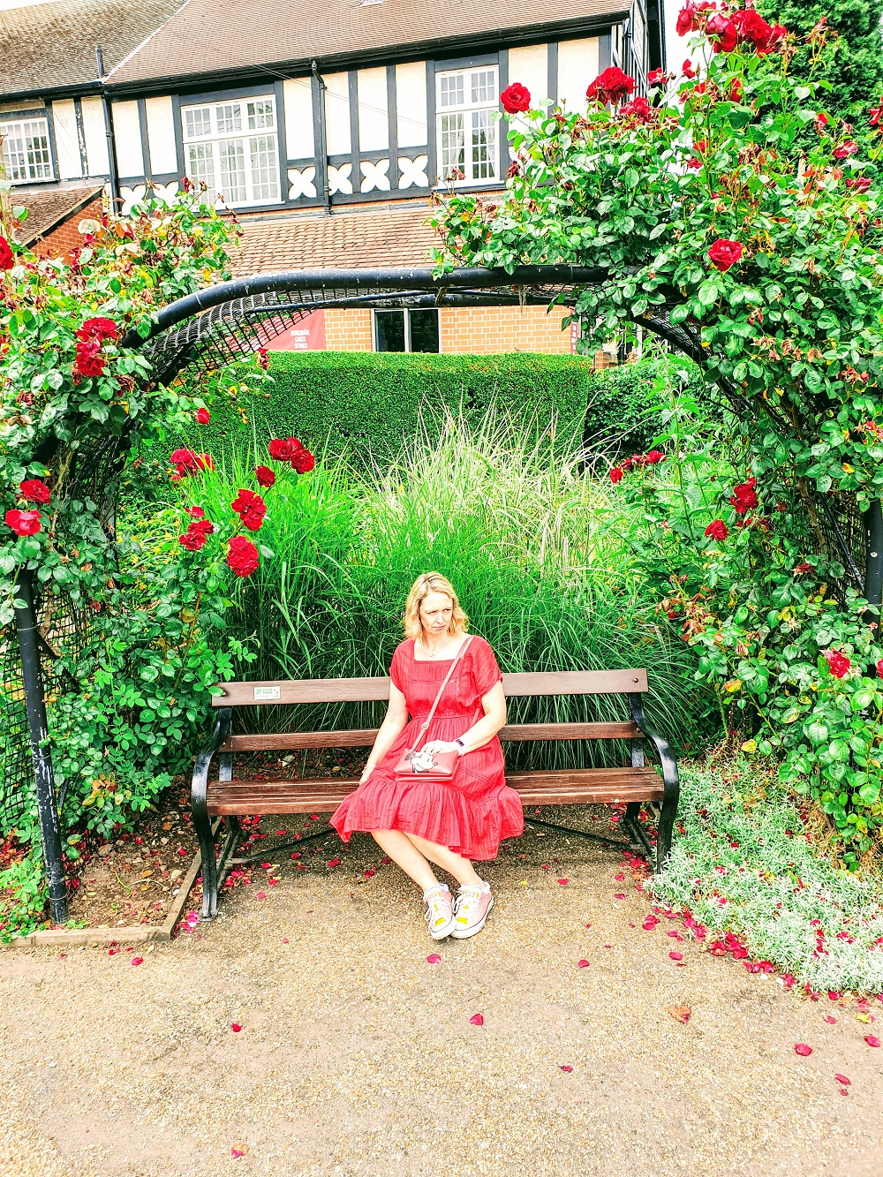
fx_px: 884
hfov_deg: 53.1
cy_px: 588
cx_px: 442
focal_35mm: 26
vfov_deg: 67.3
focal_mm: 4.3
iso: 50
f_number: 2.4
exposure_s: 1/450
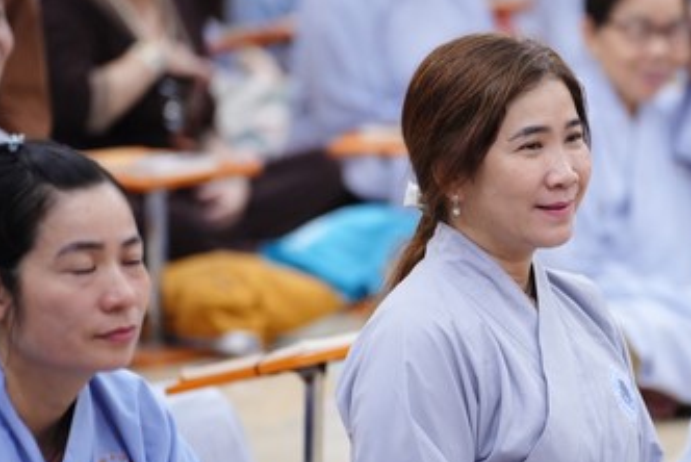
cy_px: 278
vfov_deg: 4.7
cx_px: 553
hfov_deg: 7.0
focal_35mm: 293
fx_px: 5629
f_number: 2.8
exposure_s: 1/80
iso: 2000
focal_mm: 150
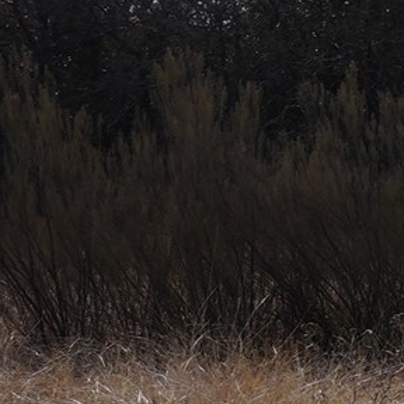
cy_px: -93
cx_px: 1418
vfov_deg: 7.5
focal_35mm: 231
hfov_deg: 6.5
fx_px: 3050
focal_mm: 24
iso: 100
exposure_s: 1/250
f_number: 10
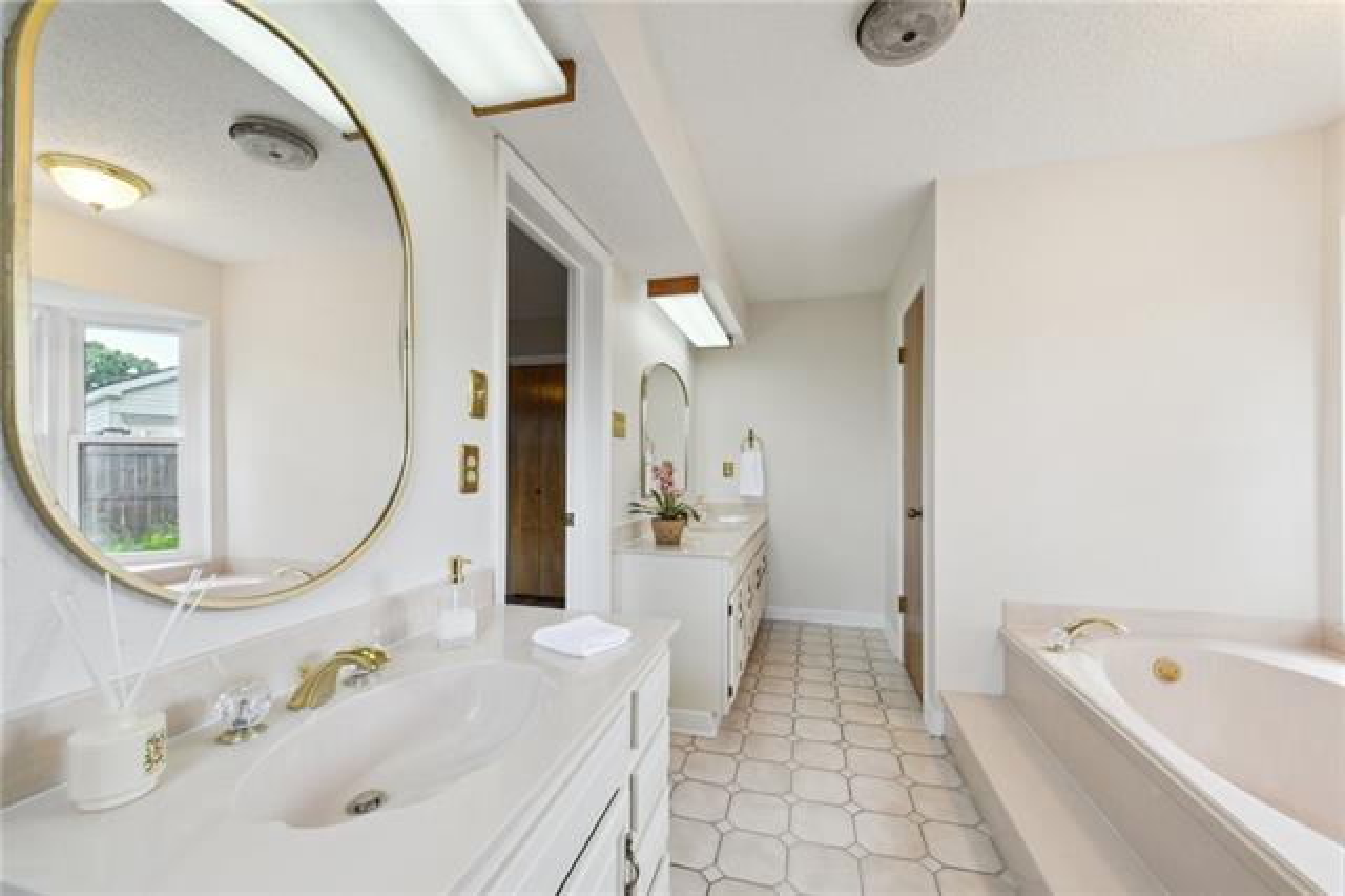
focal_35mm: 14
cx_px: 672
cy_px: 448
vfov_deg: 81.1
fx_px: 523
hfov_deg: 104.3
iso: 400
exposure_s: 1/25
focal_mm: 14
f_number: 13
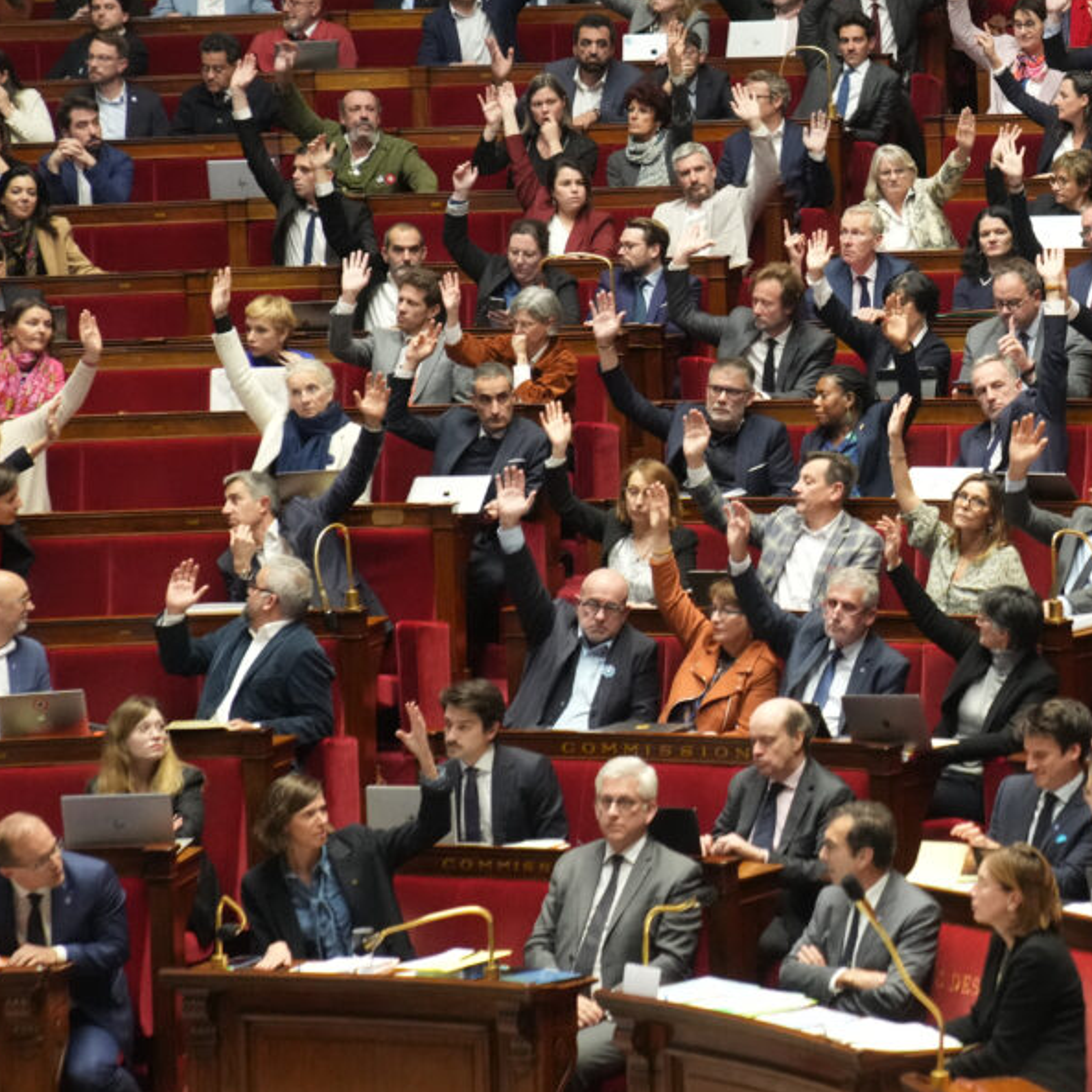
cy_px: 274
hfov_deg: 11.2
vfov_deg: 11.3
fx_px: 5496
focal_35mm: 154
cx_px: 1140
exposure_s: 1/400
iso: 5000
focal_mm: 70
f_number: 2.8
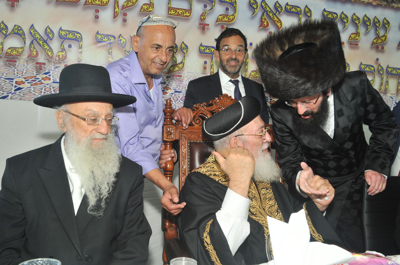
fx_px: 333
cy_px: 132
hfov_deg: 62.0
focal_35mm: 30
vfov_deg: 43.5
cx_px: 200
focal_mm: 20
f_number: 6.3
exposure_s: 1/100
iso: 640
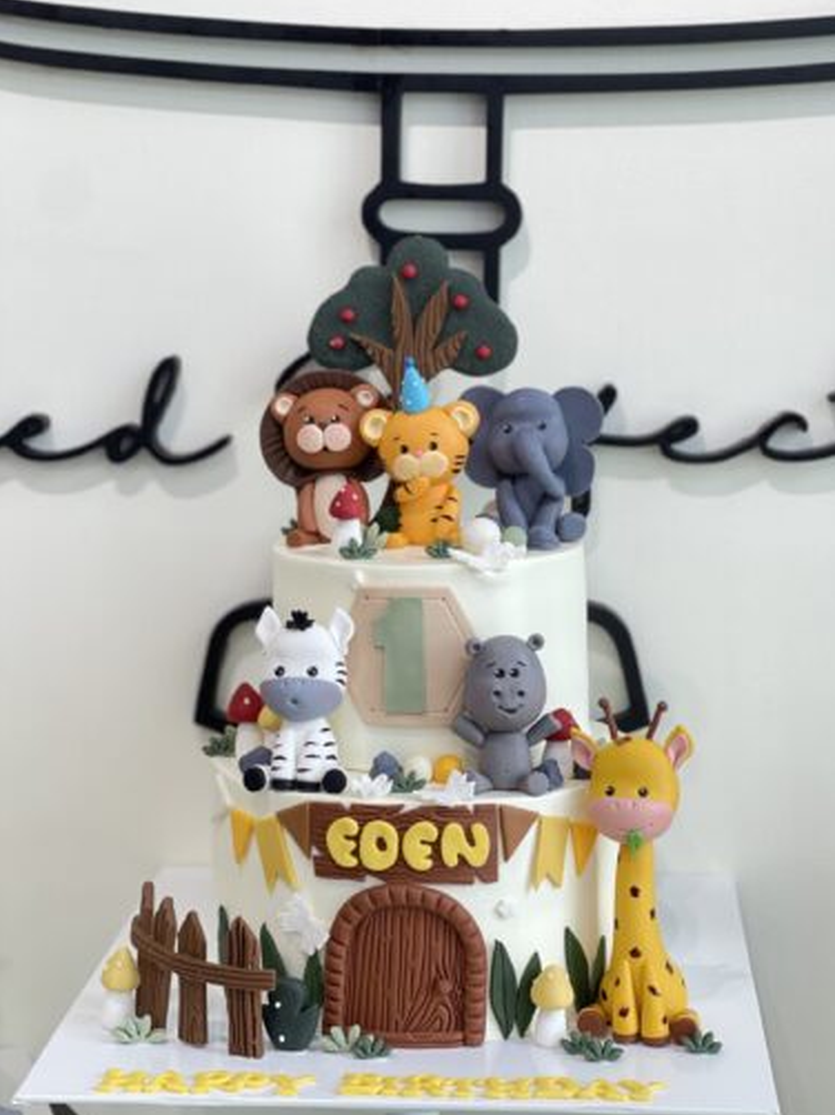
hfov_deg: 21.6
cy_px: 585
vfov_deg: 28.6
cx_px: 440
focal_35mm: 68
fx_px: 2189
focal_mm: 7.5
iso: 125
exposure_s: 1/100
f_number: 2.2
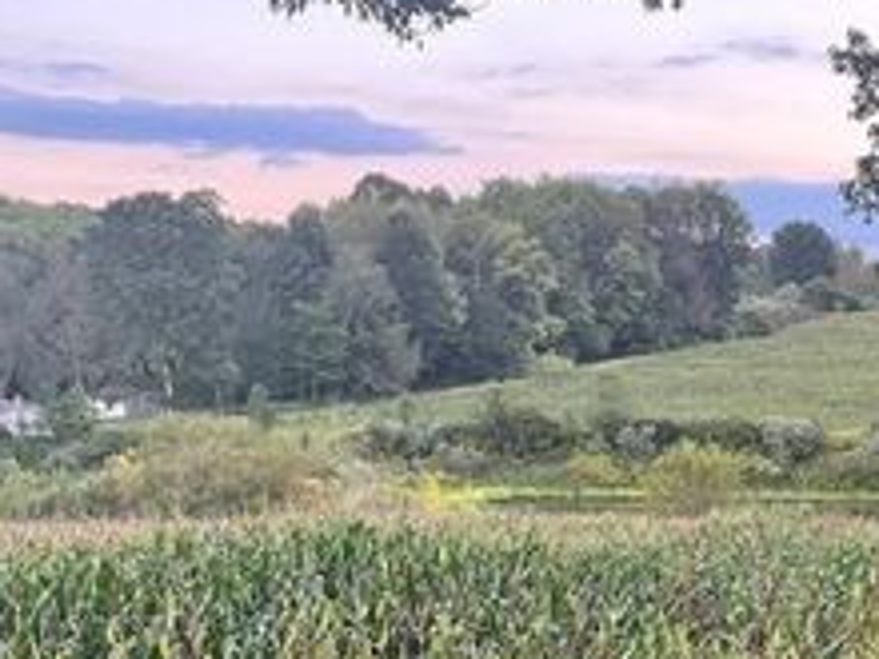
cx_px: 607
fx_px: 1498
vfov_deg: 24.0
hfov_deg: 32.3
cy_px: 625
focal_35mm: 59
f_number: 1.6
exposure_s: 1/121
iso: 100
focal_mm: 5.1
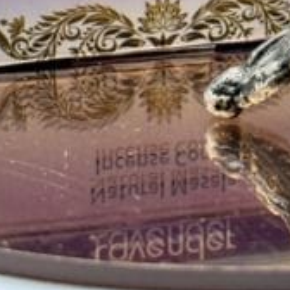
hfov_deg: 9.5
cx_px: 326
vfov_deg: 9.3
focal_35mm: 182
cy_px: -175
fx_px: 1725
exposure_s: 1/100
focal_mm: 5.96
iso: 64
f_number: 1.6
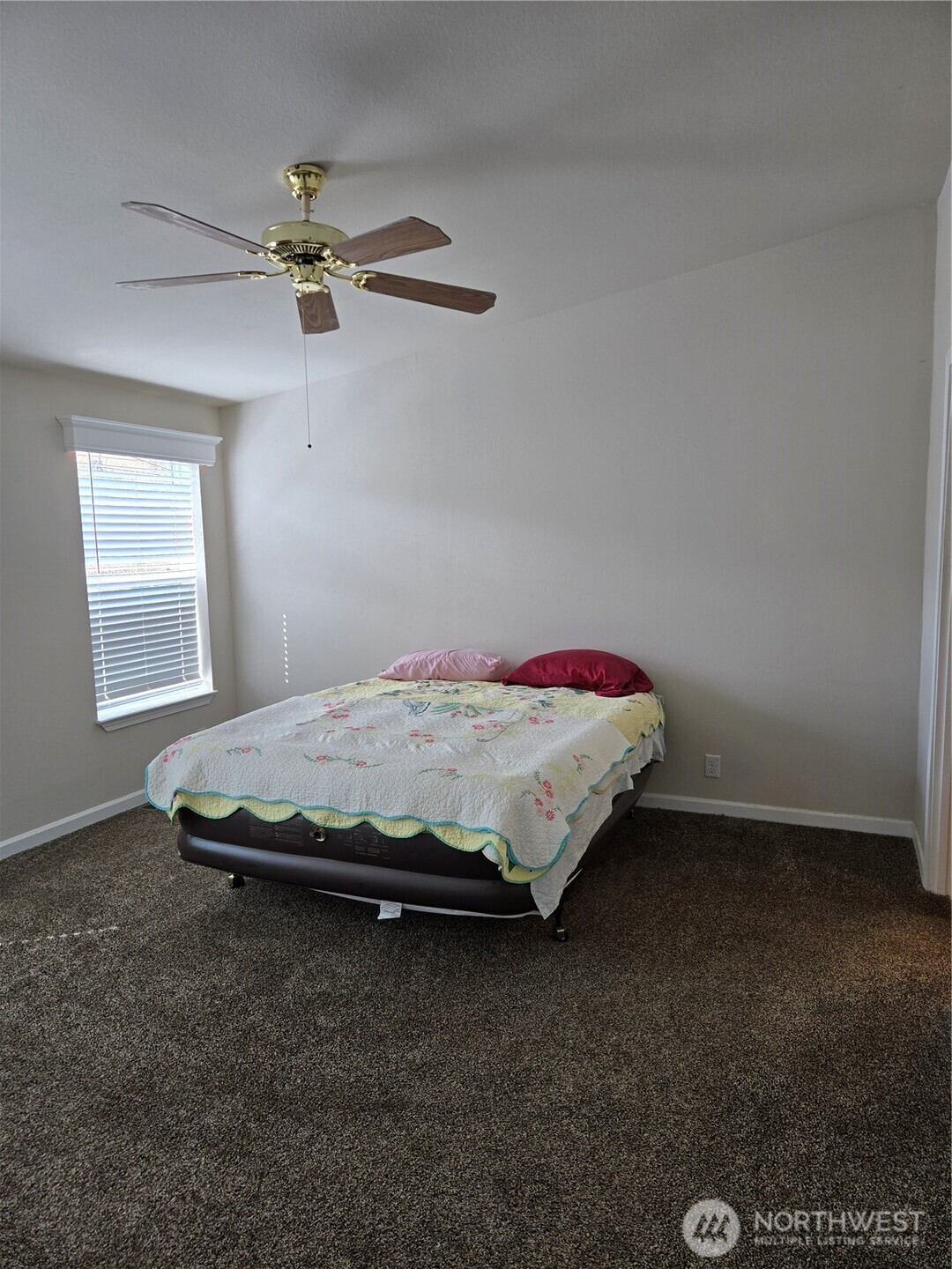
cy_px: 634
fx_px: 843
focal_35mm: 23
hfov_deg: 58.9
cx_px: 476
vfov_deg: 73.9
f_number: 1.8
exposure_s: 1/120
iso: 64
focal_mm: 5.4
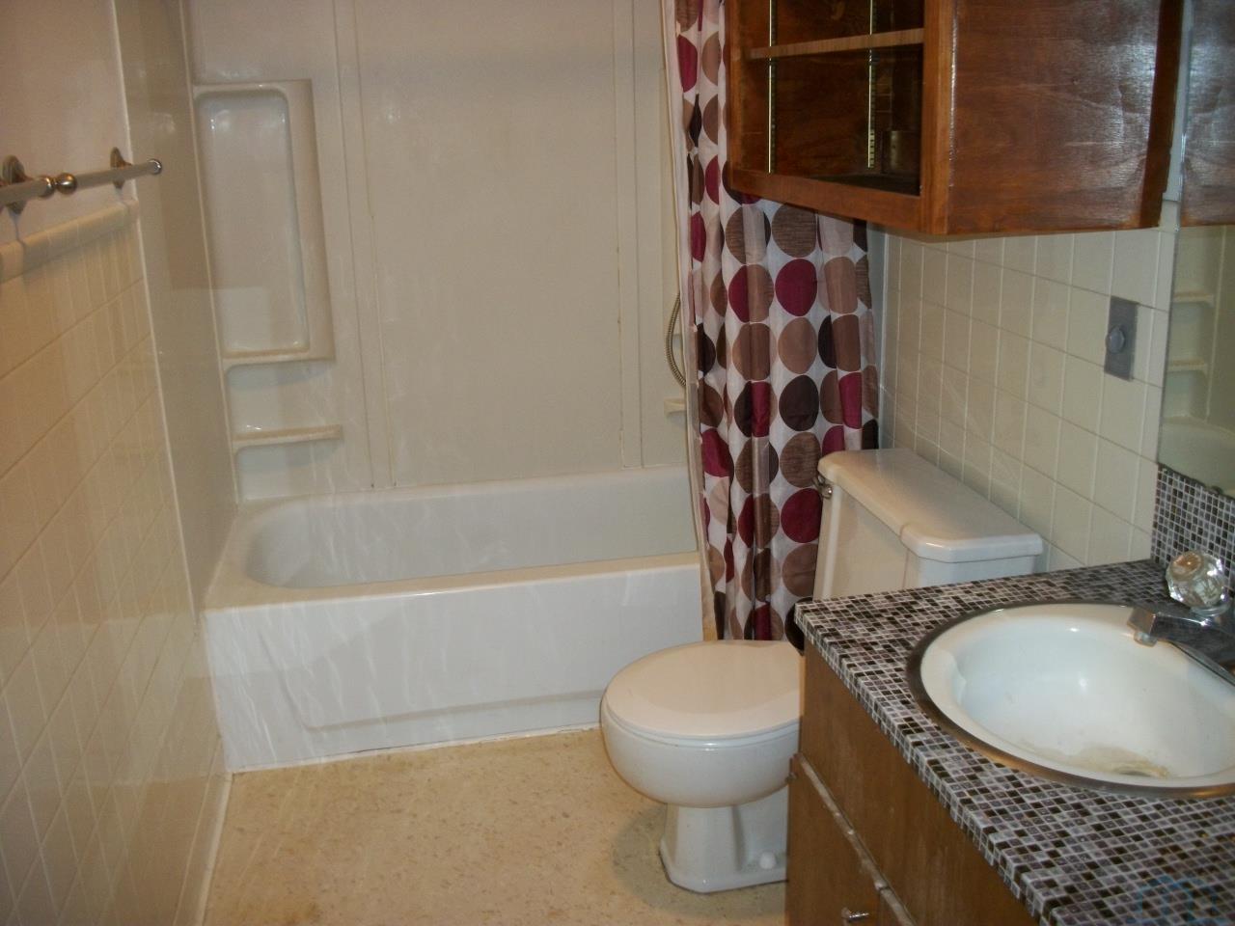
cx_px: 618
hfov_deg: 56.8
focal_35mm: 32
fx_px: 1142
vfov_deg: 44.2
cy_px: 463
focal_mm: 5.7
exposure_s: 1/30
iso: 160
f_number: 2.9
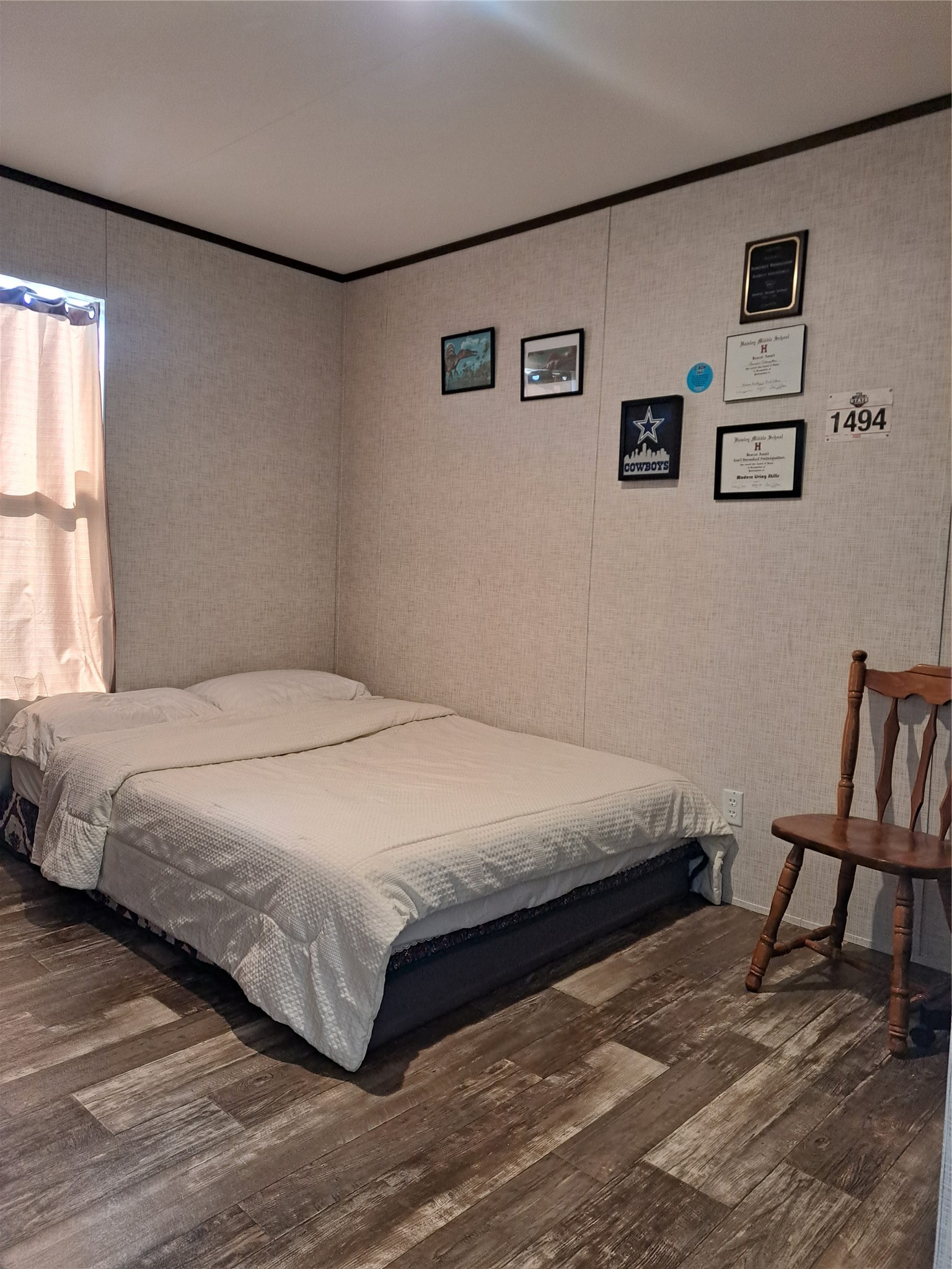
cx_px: 476
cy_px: 634
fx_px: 880
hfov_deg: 56.8
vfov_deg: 71.6
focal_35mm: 24
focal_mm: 5.23
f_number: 1.8
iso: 250
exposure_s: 1/60
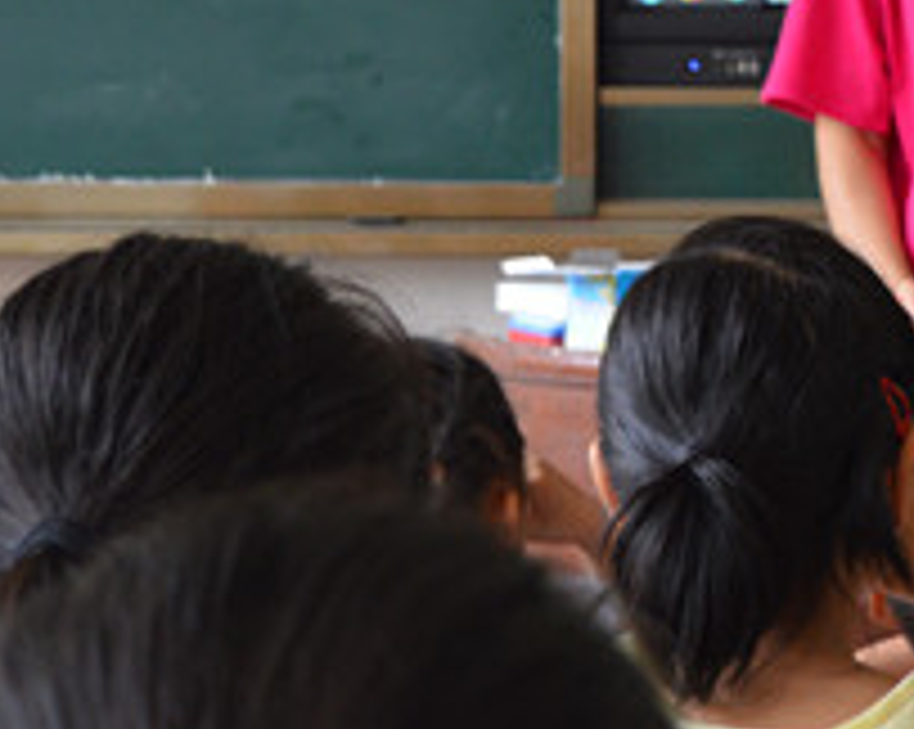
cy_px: 169
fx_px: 5239
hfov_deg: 9.8
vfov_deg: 8.0
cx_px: 1247
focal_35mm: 194
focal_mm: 35
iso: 400
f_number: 4.5
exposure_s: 1/40
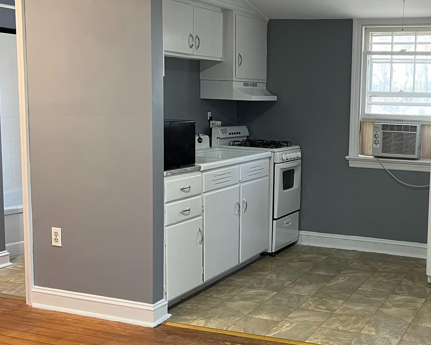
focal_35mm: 48
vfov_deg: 31.4
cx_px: 356
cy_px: 172
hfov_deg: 37.2
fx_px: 612
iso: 125
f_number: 1.5
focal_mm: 5.7
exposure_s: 1/60
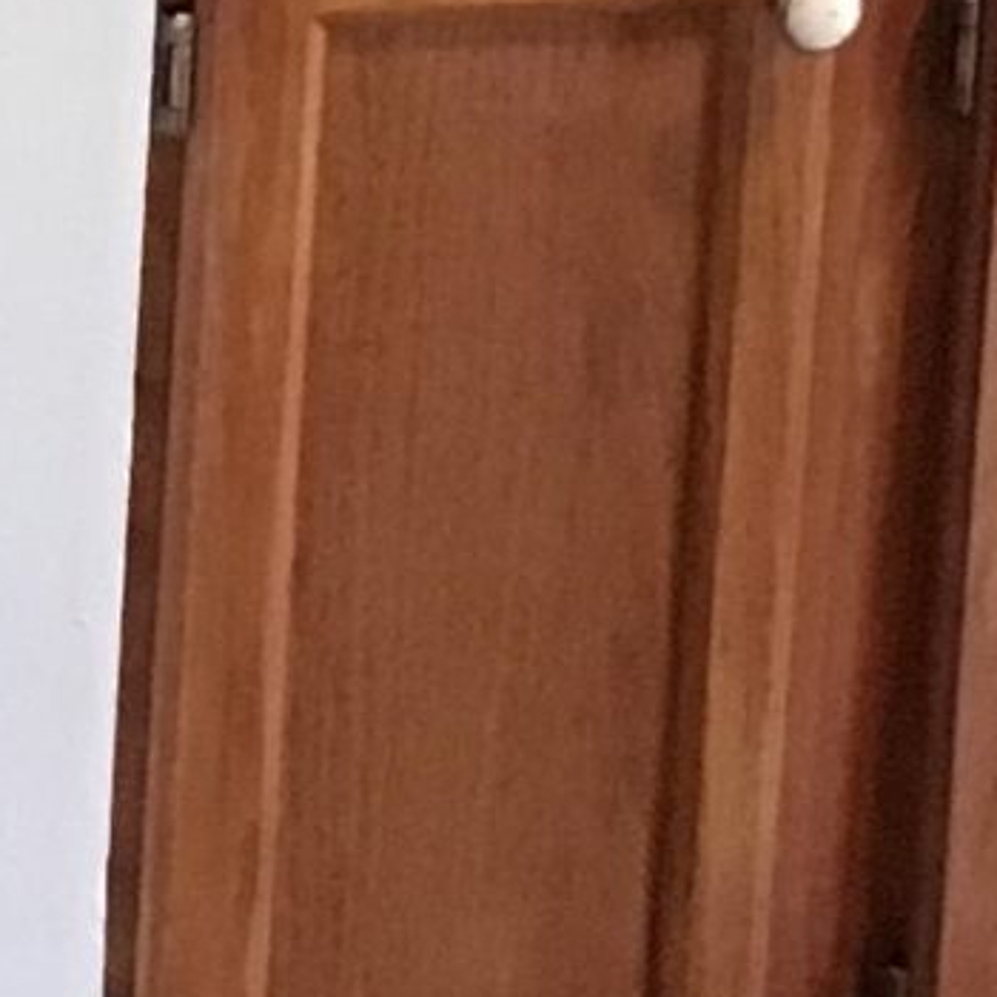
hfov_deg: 7.6
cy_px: -1293
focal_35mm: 225
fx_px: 7332
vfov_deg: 7.3
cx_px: -712
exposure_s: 1/15
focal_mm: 4.15
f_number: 2.2
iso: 250
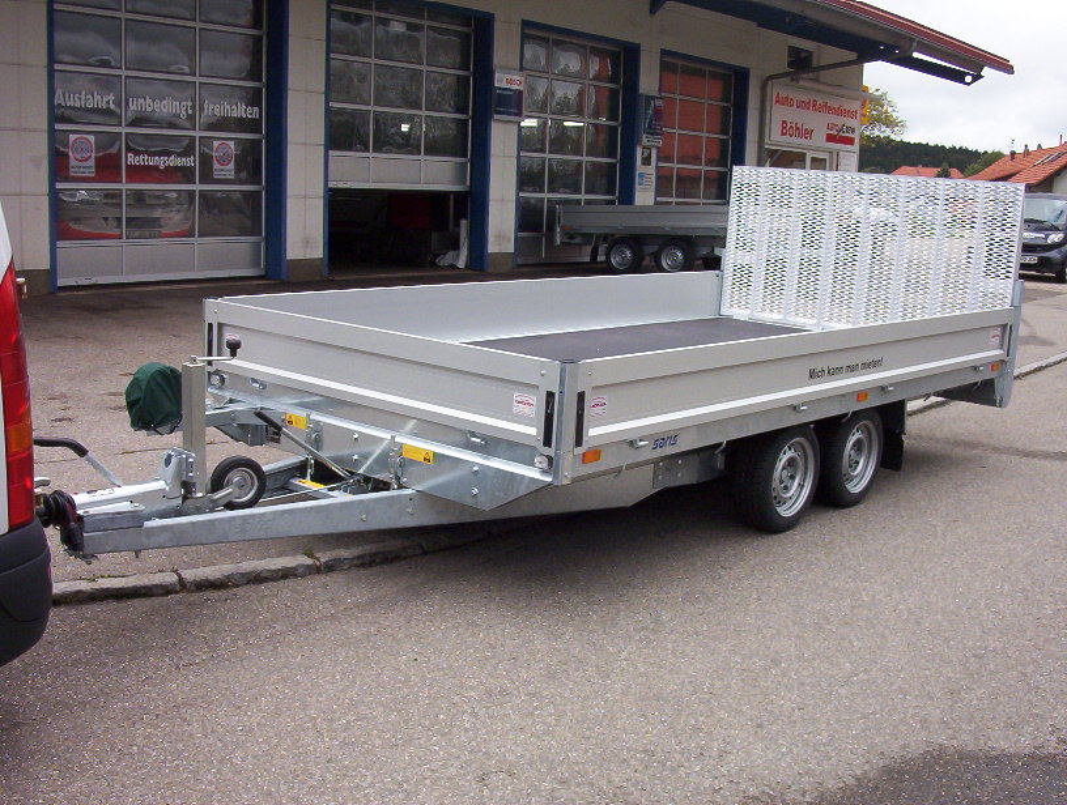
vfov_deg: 37.0
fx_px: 1205
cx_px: 534
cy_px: 402
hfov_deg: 47.8
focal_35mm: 39
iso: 100
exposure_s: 1/299
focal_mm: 6
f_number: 4.5
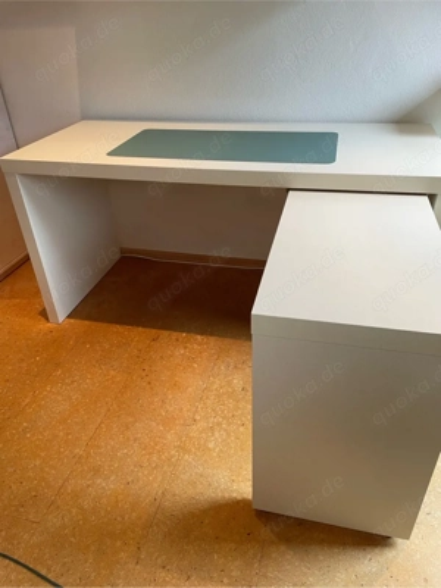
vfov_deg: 67.3
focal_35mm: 26
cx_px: 220
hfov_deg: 53.1
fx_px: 442
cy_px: 294
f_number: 1.6
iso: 80
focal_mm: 4.2
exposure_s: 1/50
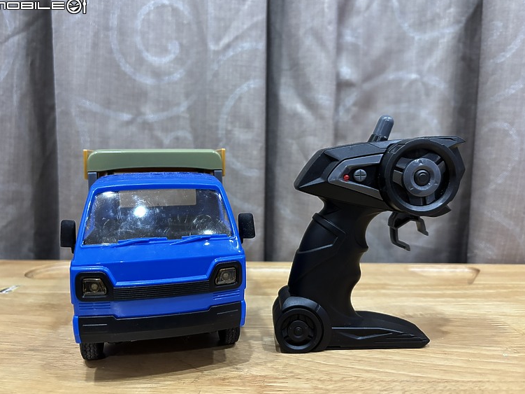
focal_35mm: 27
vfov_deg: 51.3
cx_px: 259
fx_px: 409
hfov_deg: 65.3
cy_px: 198
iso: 500
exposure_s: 1/60
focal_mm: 5.96
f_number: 1.6
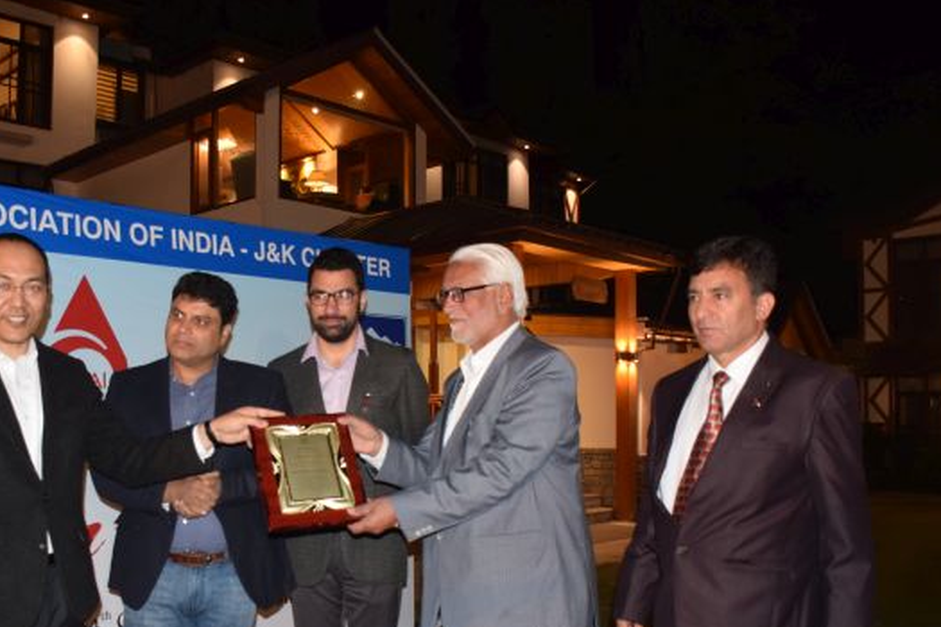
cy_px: 413
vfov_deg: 36.5
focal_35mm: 36
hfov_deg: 52.5
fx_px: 941
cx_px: 351
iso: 1250
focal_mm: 18
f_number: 3.5
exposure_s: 1/50
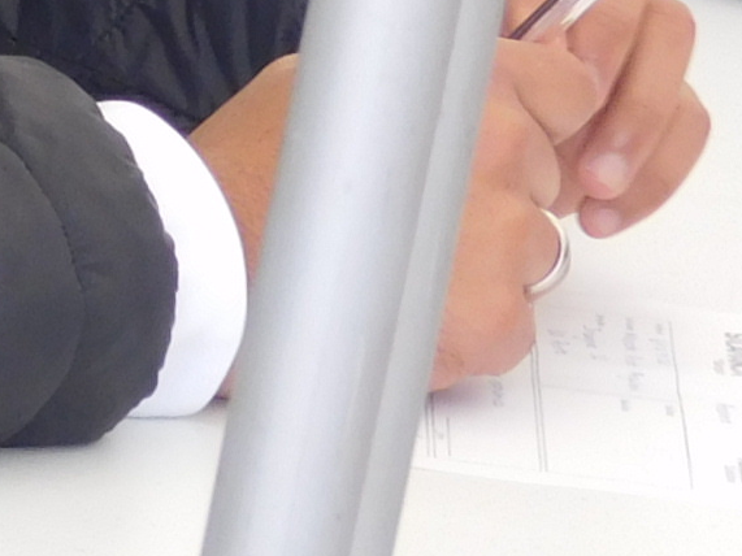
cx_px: 689
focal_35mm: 520
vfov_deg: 2.8
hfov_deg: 3.8
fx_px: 11144
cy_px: -508
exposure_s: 1/40
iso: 125
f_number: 4.5
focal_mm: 16.1
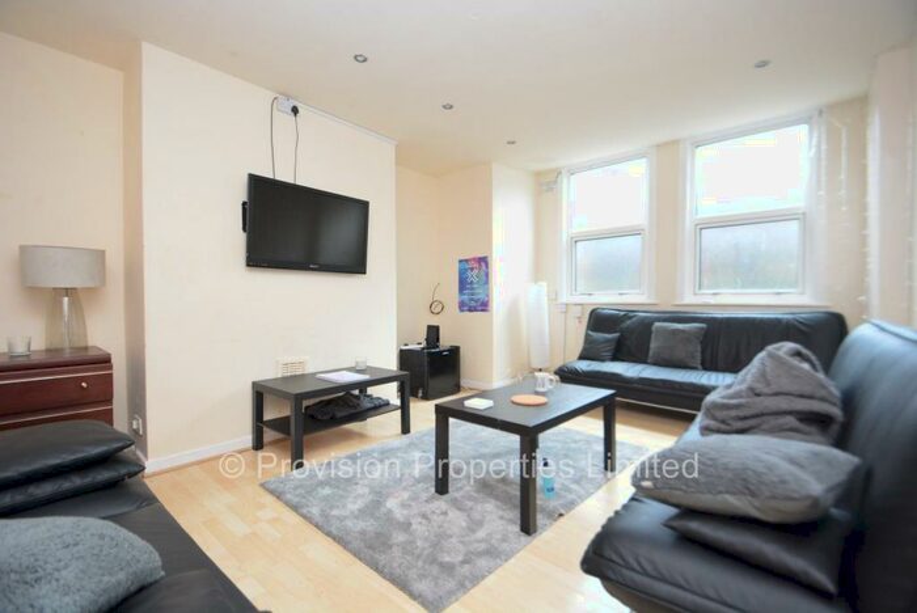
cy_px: 306
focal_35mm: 15
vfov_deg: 77.4
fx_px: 382
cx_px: 458
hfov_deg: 100.3
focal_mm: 10
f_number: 3.5
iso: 1250
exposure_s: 1/30
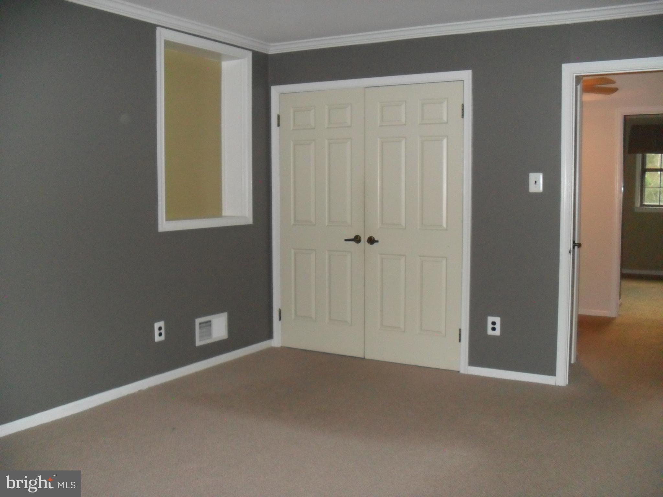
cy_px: 248
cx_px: 332
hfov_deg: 52.6
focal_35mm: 35
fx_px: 670
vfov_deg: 40.7
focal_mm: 6.3
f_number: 3
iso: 320
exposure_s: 1/45
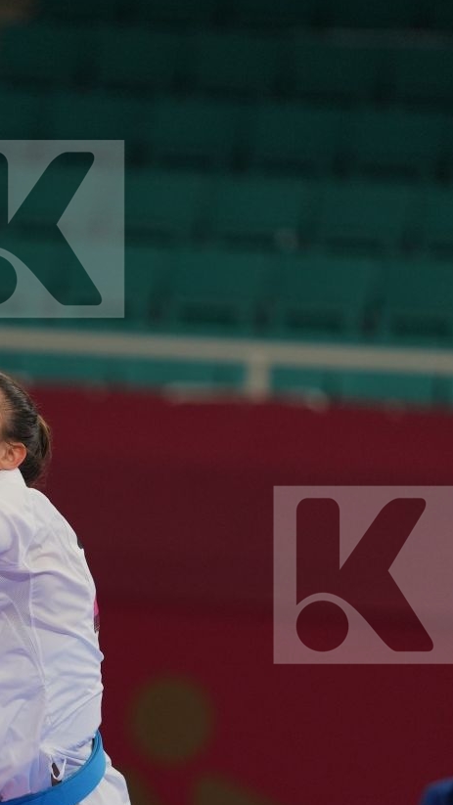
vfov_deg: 4.7
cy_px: 575
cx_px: 33
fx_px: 9779
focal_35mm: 458
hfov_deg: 2.7
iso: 500
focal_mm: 200
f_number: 2.8
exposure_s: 1/1000
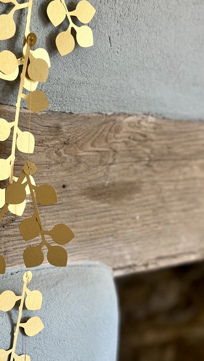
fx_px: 375
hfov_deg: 29.5
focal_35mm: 39
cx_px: 29
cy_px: 205
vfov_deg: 51.4
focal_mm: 5.7
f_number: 1.5
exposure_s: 1/50
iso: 80
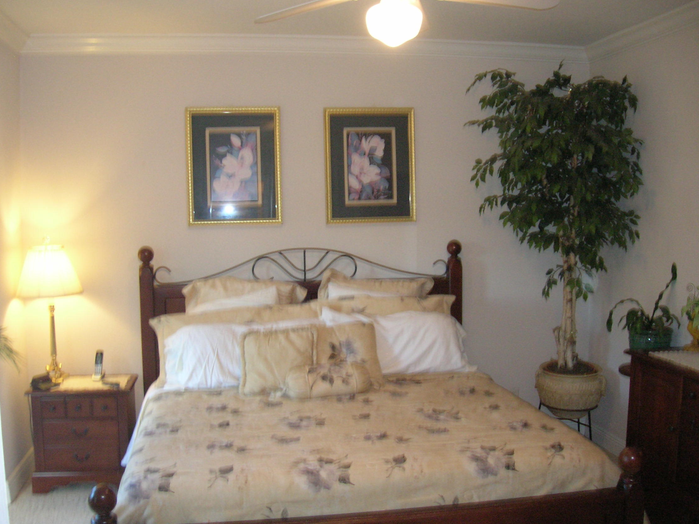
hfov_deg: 52.6
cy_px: 262
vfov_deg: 40.7
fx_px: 707
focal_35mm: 35
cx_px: 347
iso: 191
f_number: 2.9
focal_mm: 5.7
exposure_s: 1/26
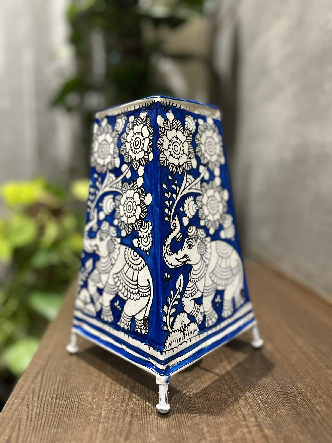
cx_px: 166
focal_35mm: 26
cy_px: 222
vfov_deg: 67.3
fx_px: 332
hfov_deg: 53.1
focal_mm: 5.7
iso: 200
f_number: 1.5
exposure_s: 1/50
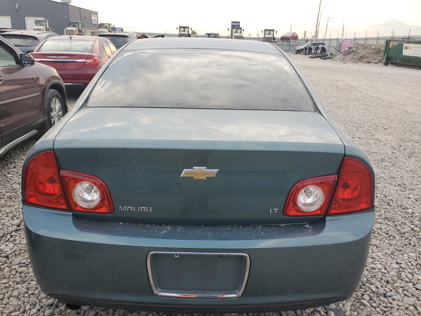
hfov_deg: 65.3
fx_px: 328
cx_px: 205
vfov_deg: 51.4
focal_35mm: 27
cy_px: 160
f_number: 1.5
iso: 50
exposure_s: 1/500
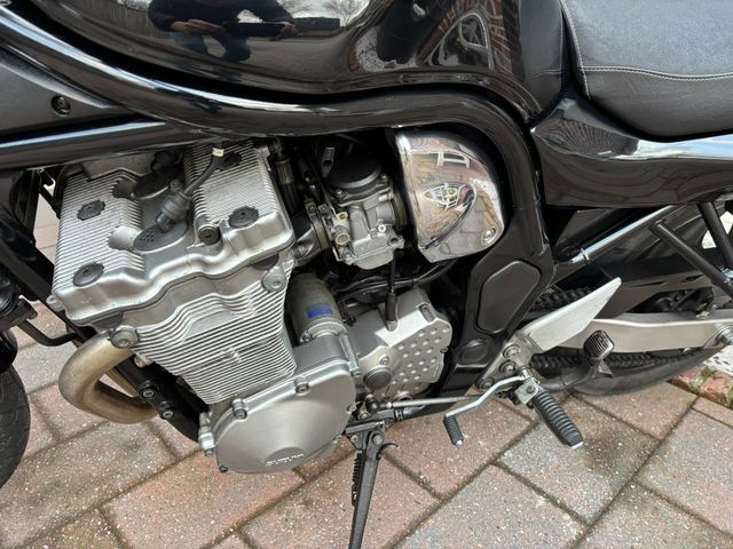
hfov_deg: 67.3
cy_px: 274
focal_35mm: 26
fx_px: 551
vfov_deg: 53.1
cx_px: 366
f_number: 1.6
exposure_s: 1/65
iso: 125
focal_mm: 5.96
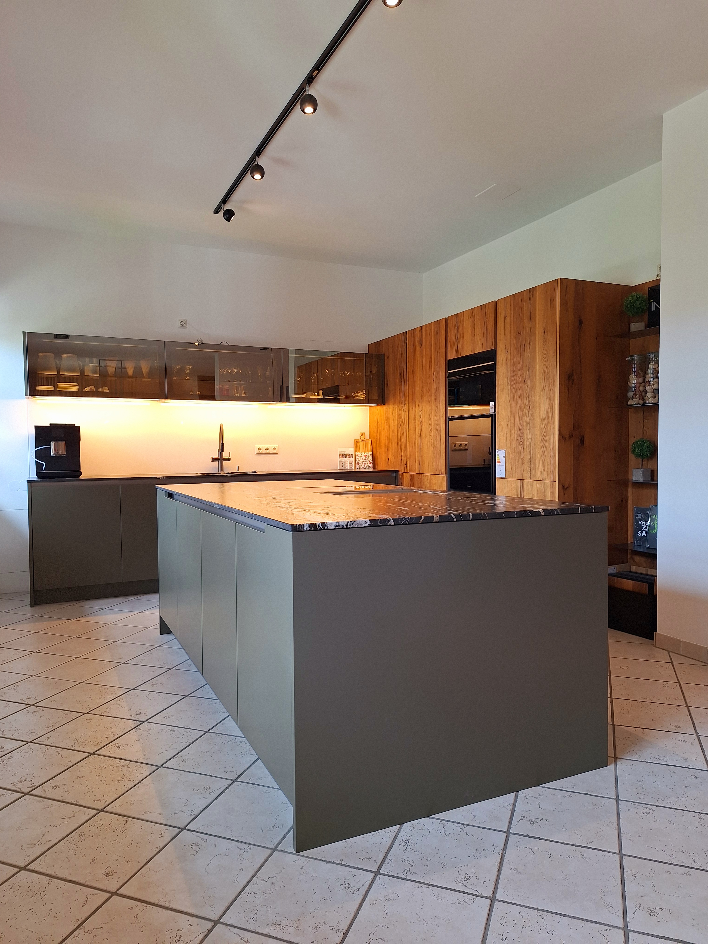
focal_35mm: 23
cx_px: 354
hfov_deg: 58.9
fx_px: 627
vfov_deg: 73.9
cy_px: 472
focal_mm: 5.54
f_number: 1.8
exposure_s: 1/50
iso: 50
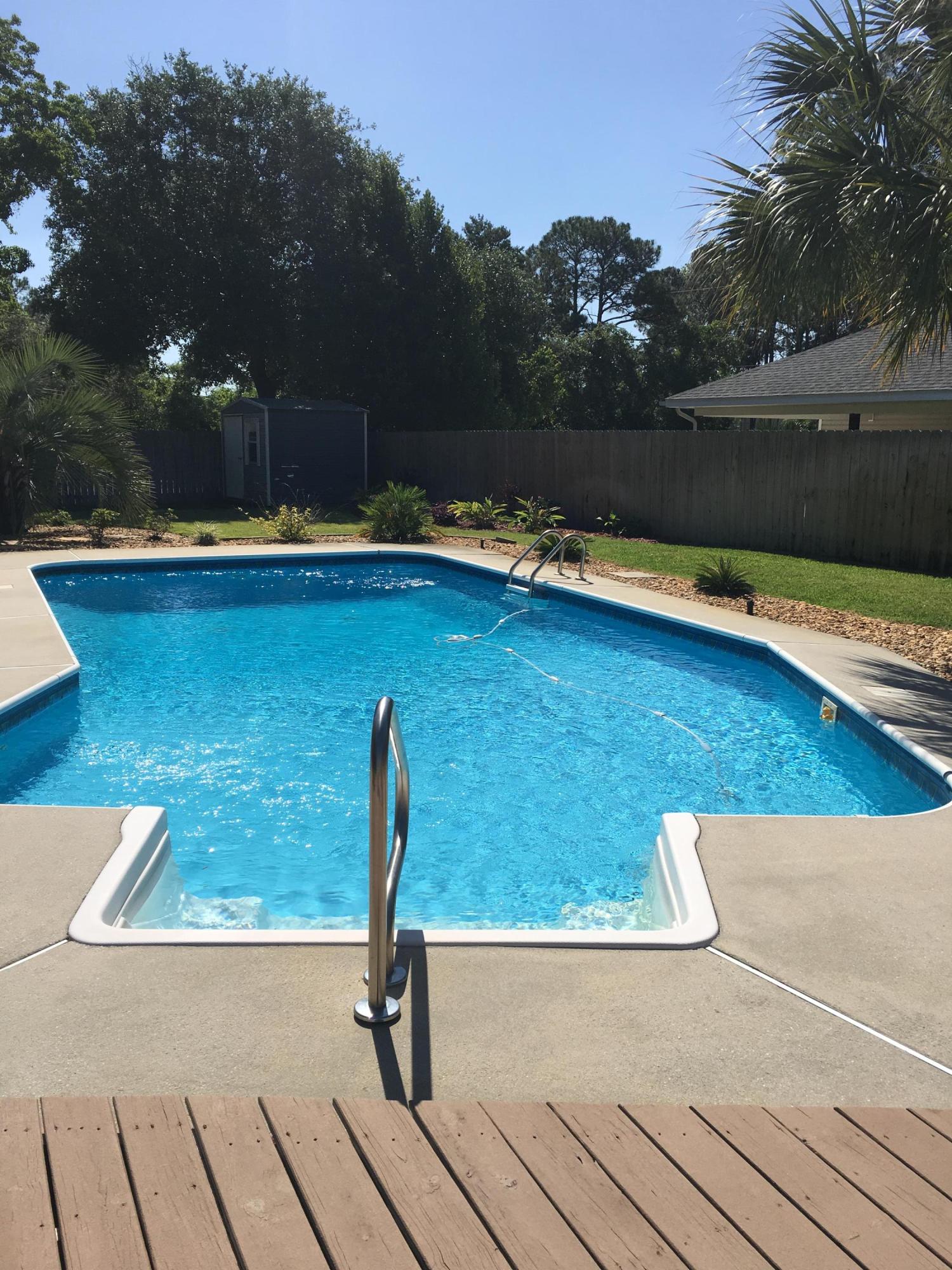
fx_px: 1063
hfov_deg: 48.2
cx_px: 476
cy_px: 635
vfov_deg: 61.7
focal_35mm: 29
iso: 25
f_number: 2.2
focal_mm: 4.15
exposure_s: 1/2747
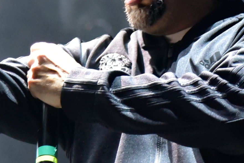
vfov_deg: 4.5
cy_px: 55
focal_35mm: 308
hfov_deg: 6.7
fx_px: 2089
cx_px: 67
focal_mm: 98
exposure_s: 1/250
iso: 6400
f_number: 4
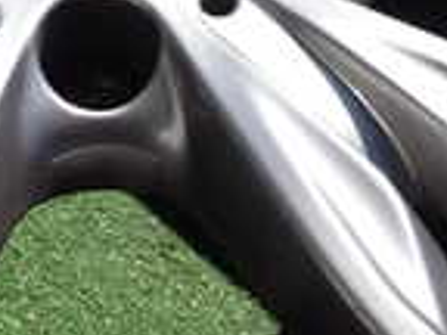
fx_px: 1343
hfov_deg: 18.6
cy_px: 65
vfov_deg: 14.1
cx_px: 65
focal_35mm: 104
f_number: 8
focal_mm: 4.5
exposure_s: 1/160
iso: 100
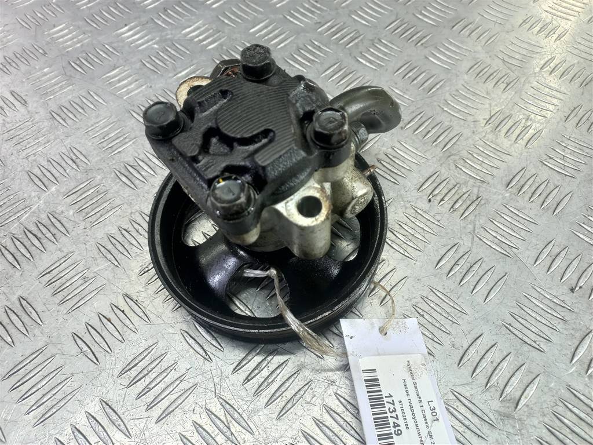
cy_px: 222
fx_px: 428
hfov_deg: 69.4
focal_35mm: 25
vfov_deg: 54.9
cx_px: 296
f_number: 1.8
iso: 100
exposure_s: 1/50
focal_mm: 4.6
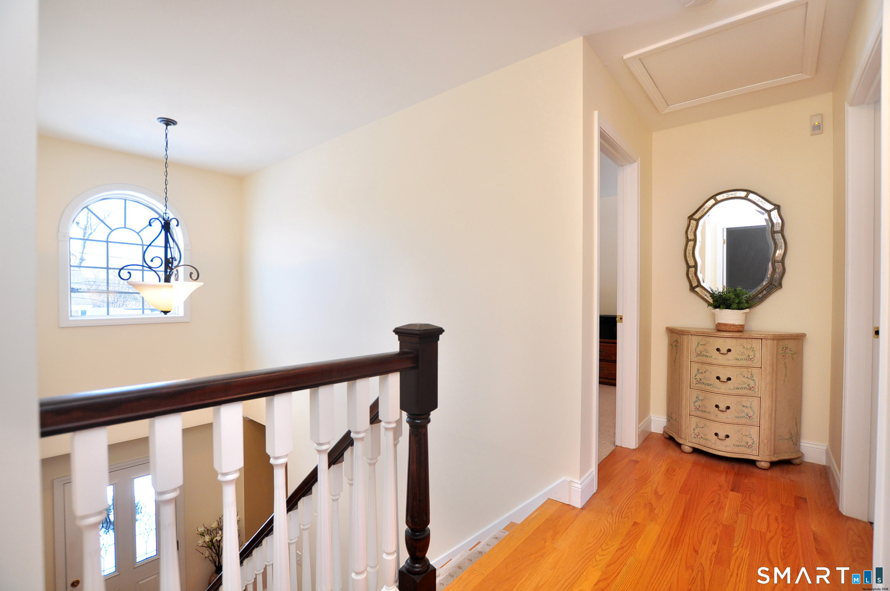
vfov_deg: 71.9
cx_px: 445
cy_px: 296
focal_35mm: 16
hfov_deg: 95.1
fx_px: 407
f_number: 4
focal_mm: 11
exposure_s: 1/50
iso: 320
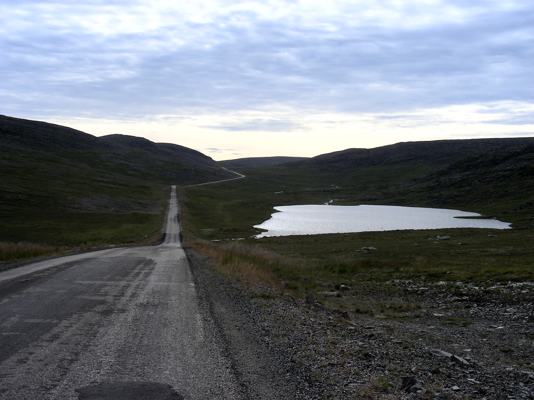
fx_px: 740
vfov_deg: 30.3
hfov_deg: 39.7
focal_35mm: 48
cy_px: 200
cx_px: 267
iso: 50
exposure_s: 1/547
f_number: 4
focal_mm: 8
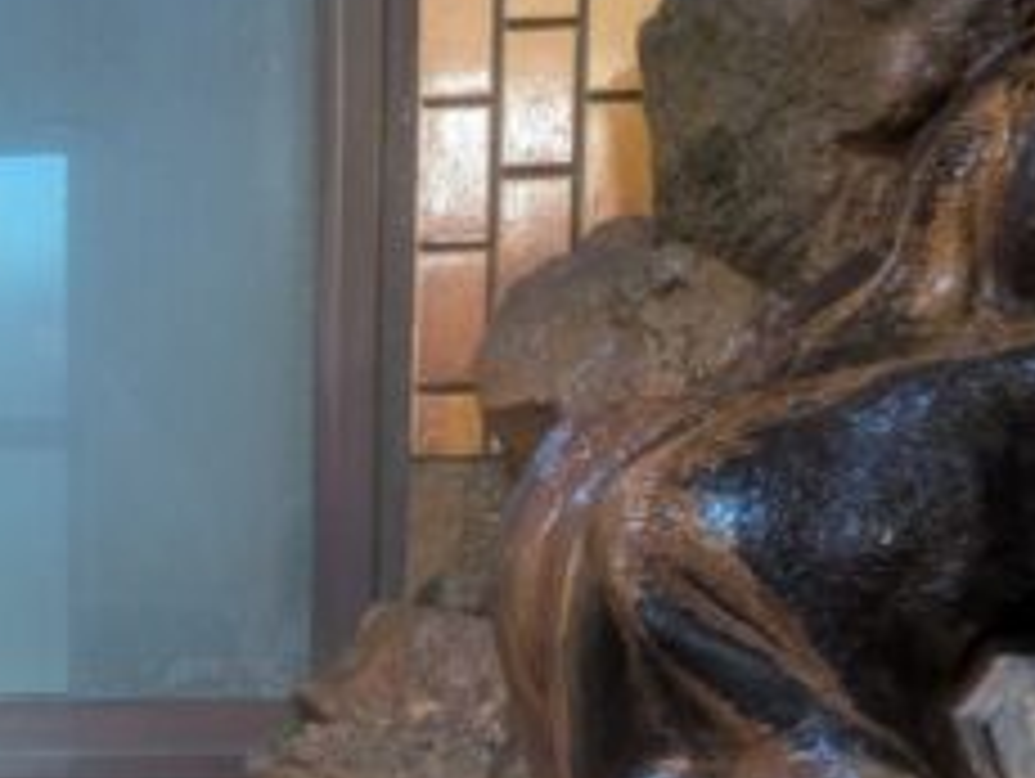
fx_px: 2215
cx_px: 86
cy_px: 1077
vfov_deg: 18.3
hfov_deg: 25.4
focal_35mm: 74
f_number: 1.89
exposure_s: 1/24
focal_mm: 5.43
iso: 1323
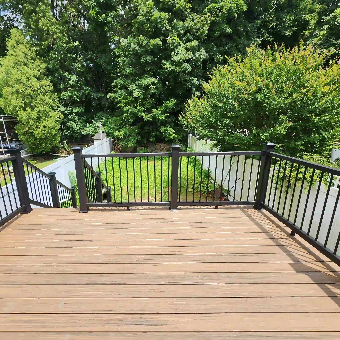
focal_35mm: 16
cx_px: 147
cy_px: 175
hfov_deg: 87.0
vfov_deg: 87.4
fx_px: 178
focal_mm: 2.2
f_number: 2.2
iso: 50
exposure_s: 1/857
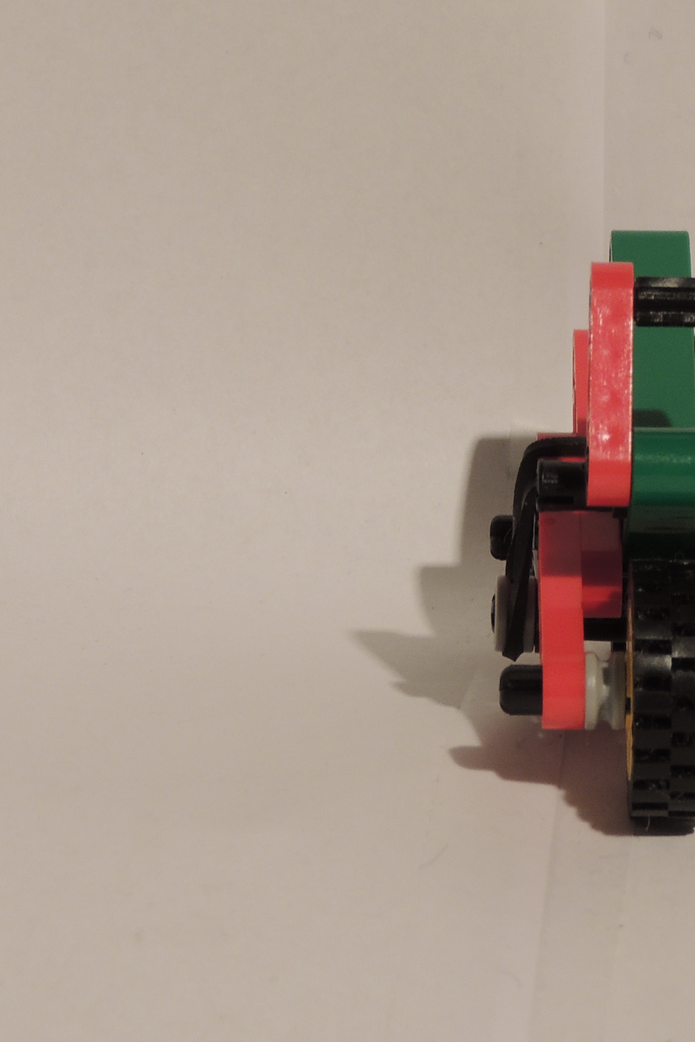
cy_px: 481
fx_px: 8281
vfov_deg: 7.2
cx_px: 497
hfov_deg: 4.8
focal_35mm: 286
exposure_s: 1/2.5
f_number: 6.1
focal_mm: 24
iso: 100
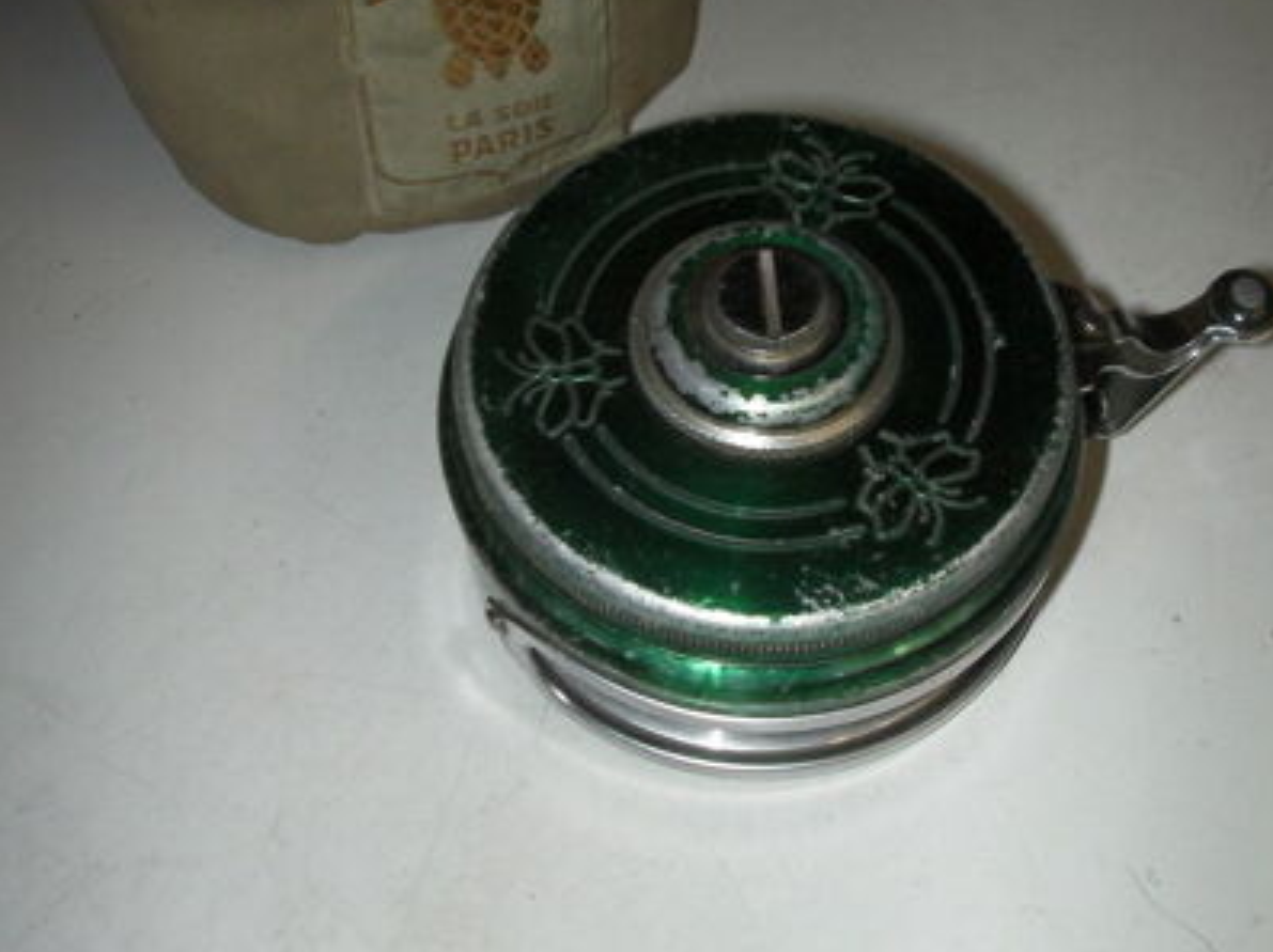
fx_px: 1690
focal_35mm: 46
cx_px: 689
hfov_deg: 41.2
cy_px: 404
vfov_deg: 31.4
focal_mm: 6.3
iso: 200
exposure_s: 1/30
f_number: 5.6
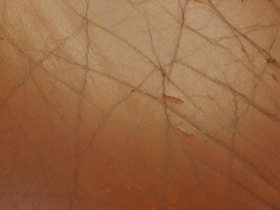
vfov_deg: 9.8
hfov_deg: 13.3
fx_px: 1197
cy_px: -81
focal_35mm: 148
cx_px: 128
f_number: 2.5
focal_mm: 17
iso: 320
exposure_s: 1/40
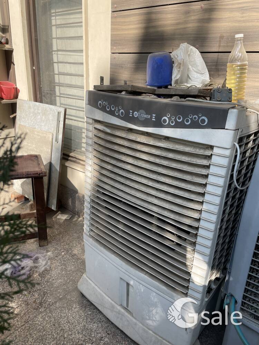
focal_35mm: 26
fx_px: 259
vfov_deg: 67.3
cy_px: 172
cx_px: 130
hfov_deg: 53.1
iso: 32
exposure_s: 1/1247
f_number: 1.6
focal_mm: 4.2
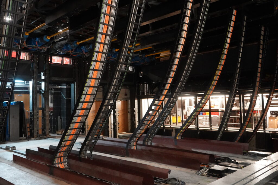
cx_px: 139
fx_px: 239
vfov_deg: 42.3
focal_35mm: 31
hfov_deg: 60.3
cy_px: 92
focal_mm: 31
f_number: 4
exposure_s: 1/20
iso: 12800
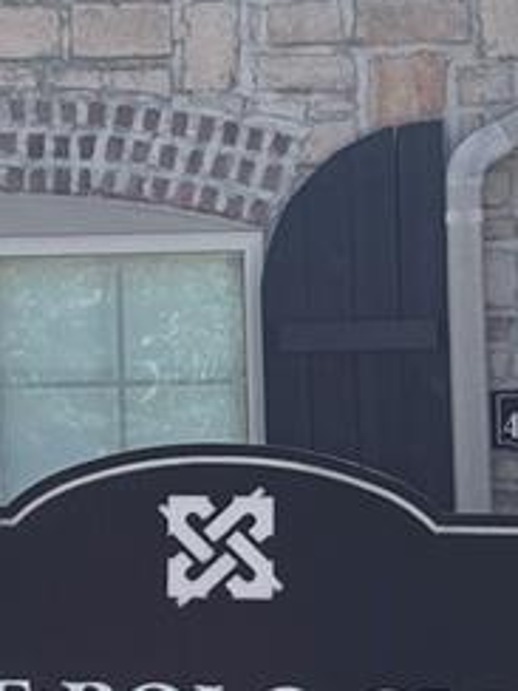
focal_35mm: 151
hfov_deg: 9.4
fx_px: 3013
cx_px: -365
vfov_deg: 13.1
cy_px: 445
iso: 80
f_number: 1.78
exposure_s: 1/3279
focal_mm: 6.76
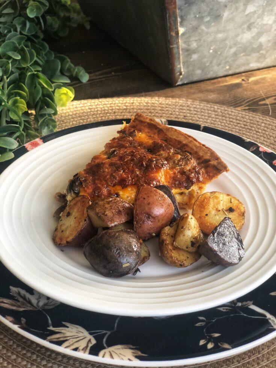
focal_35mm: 52
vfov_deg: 36.8
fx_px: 553
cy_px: 184
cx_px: 138
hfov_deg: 28.0
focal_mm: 6
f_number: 2.4
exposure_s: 1/60
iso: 40
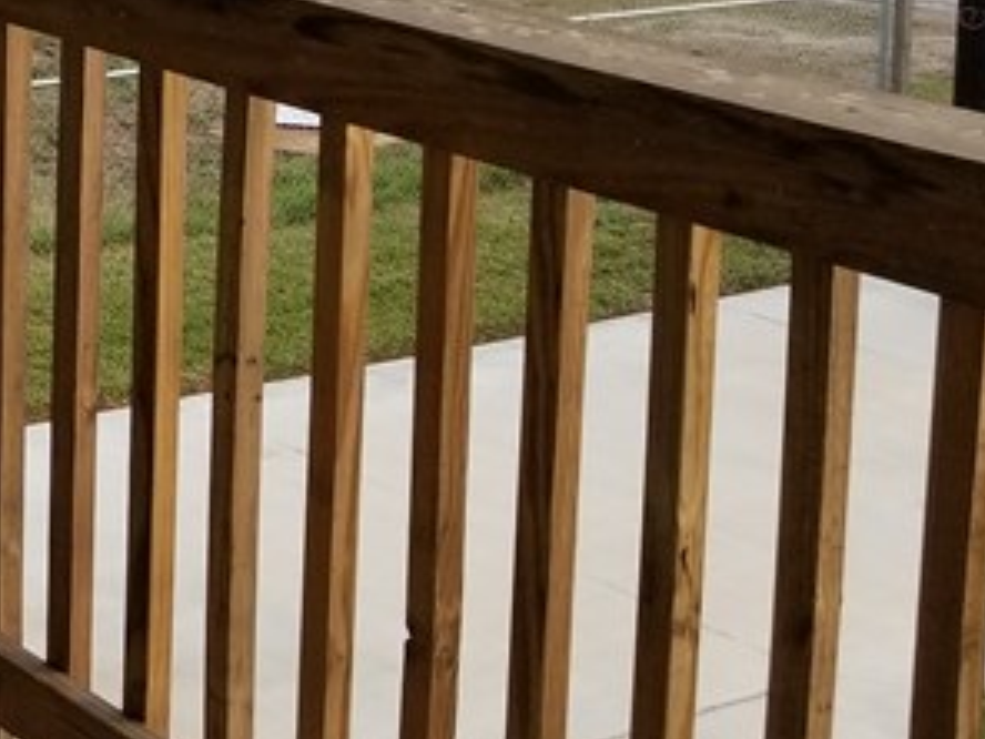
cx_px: -536
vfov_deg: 15.5
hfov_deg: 18.9
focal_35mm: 90
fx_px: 2561
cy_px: -250
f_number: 1.7
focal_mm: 4.25
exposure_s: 1/413
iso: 50
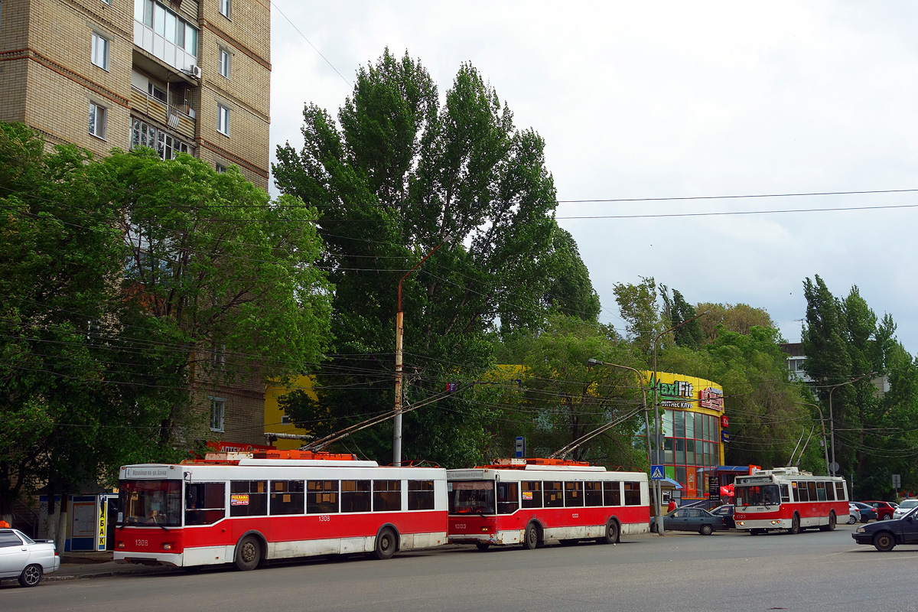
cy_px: 306
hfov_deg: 48.5
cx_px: 459
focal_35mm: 40
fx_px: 1020
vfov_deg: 33.4
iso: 125
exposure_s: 1/500
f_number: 4.5
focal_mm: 14.93
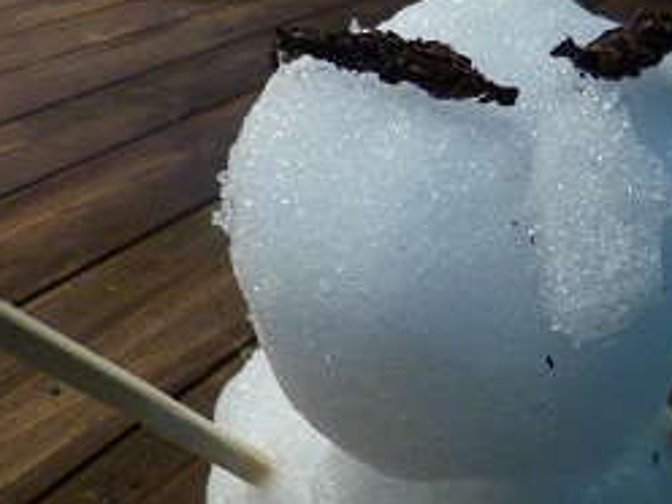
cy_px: 362
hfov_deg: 41.1
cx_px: 401
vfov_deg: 31.1
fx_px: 893
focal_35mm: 46
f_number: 2.5
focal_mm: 4.3
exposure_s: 1/30
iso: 400
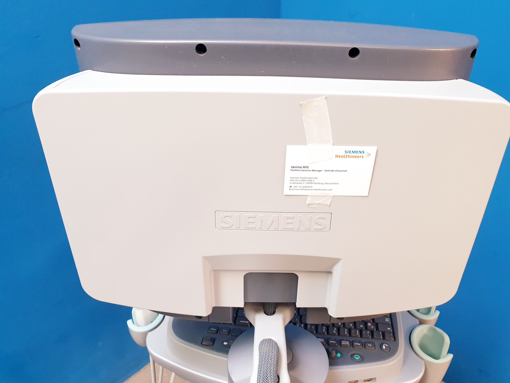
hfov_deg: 63.4
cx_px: 271
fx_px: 413
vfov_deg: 49.7
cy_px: 199
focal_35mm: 28
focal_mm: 4.3
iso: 250
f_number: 2.4
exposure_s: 1/50
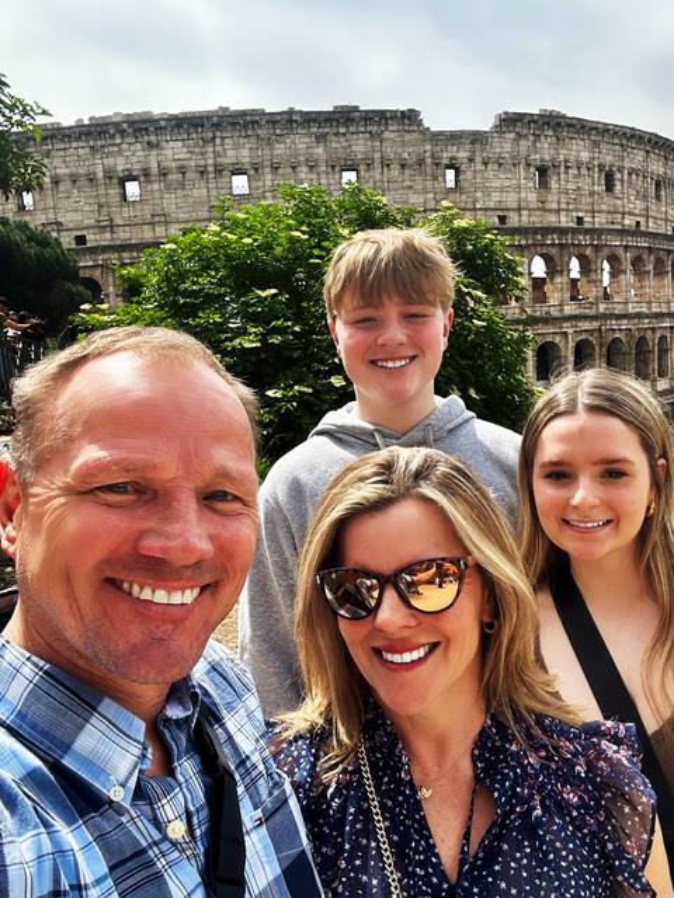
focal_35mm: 30
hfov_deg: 46.8
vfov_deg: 60.0
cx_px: 337
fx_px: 779
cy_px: 449
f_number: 1.9
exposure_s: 1/667
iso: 25
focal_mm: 2.69
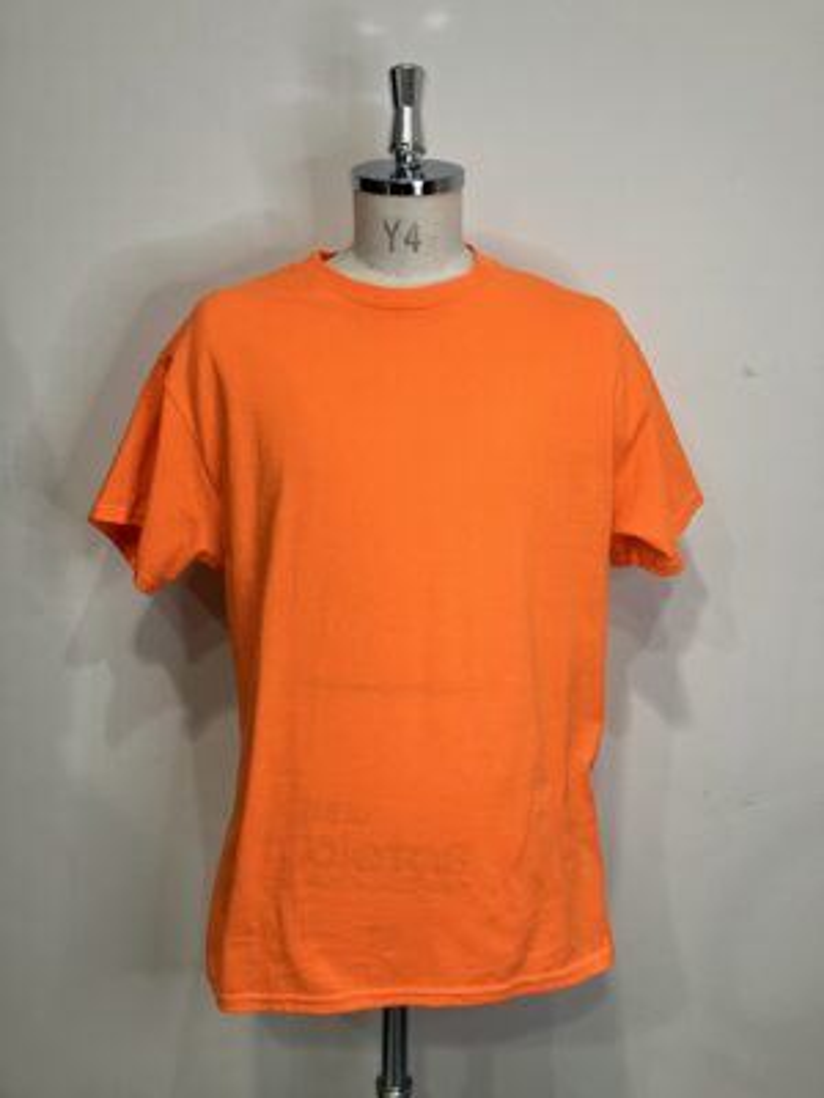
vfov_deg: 63.4
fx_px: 889
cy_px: 549
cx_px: 412
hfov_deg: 49.7
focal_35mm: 28
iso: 50
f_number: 1.8
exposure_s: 1/50
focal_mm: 3.99
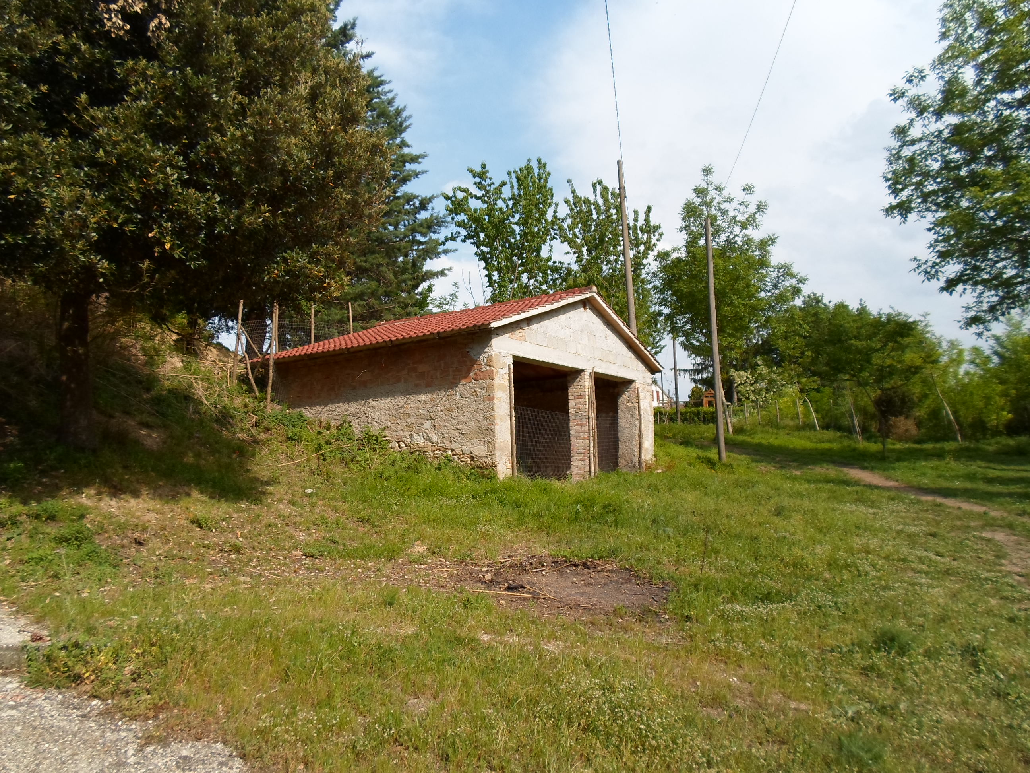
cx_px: 515
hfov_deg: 69.4
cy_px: 386
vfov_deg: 54.9
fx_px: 744
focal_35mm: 25
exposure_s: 1/1000
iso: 80
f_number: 2.5
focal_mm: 4.5
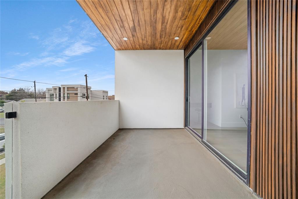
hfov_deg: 112.6
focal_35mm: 12
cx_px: 149
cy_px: 100
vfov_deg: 90.0
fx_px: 99
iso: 500
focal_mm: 12
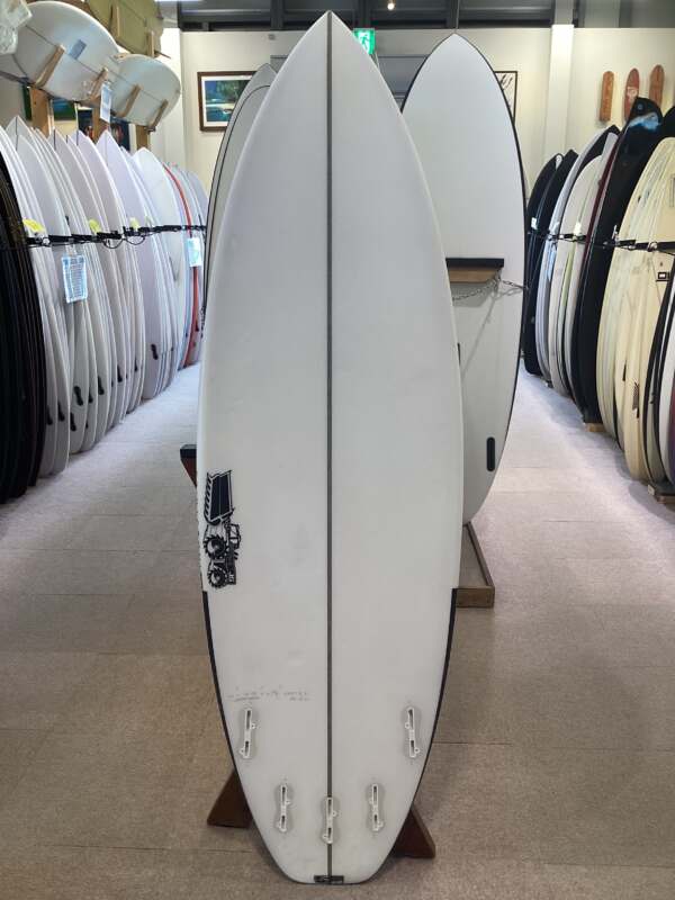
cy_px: 450
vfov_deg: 58.4
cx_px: 338
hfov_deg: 45.4
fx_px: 806
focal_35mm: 31
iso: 50
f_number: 2.4
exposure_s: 1/50
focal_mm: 3.3
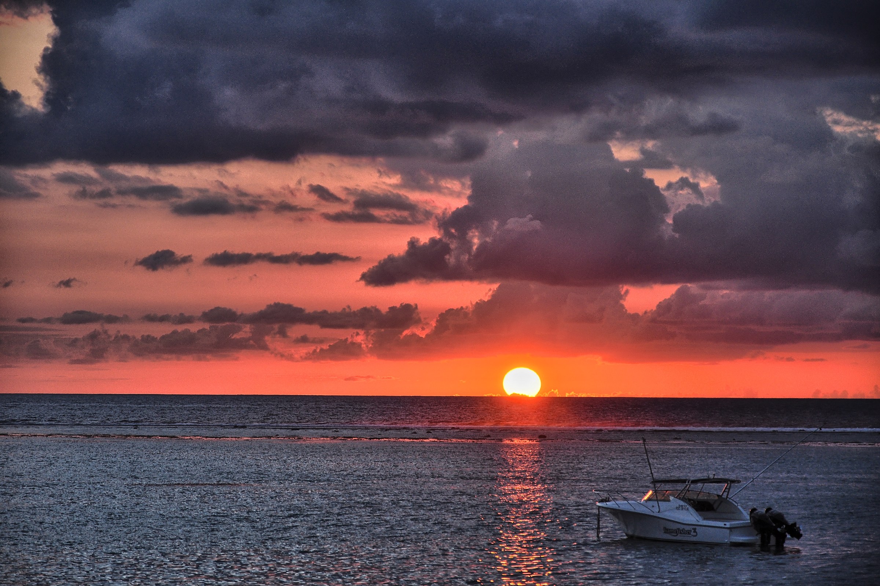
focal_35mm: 158
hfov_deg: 13.0
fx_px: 3848
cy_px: 293
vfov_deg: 8.7
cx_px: 440
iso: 400
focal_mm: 105
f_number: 5.6
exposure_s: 1/320
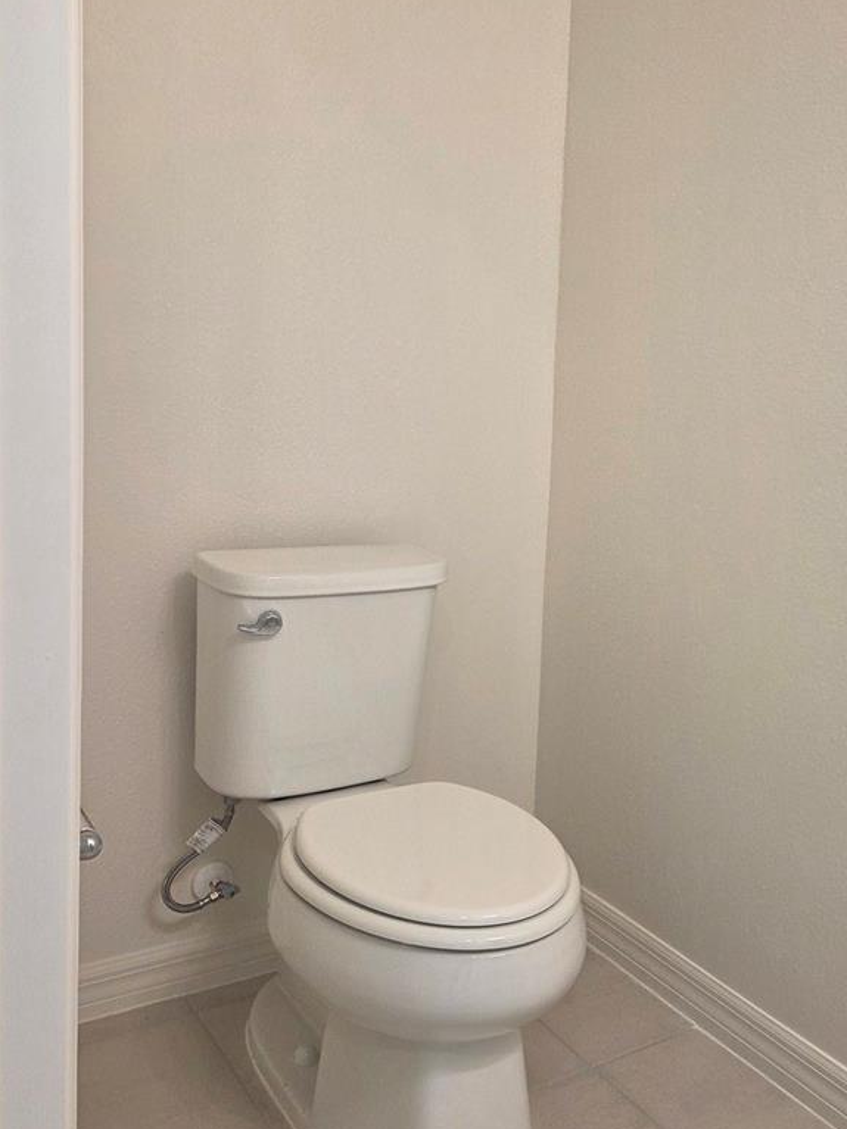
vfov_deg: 51.3
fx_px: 1175
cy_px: 514
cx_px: 614
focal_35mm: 36
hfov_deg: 38.8
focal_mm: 5.4
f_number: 1.8
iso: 100
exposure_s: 1/120
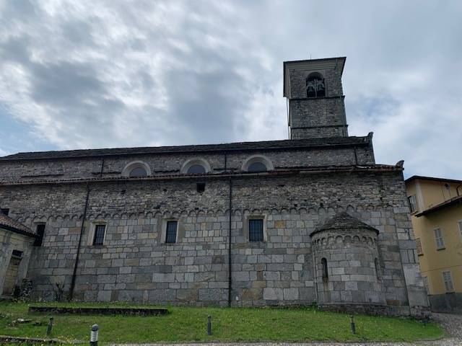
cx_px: 231
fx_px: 347
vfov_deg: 53.1
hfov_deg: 67.3
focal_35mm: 26
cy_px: 173
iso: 25
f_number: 1.8
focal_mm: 4.25
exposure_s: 1/5714
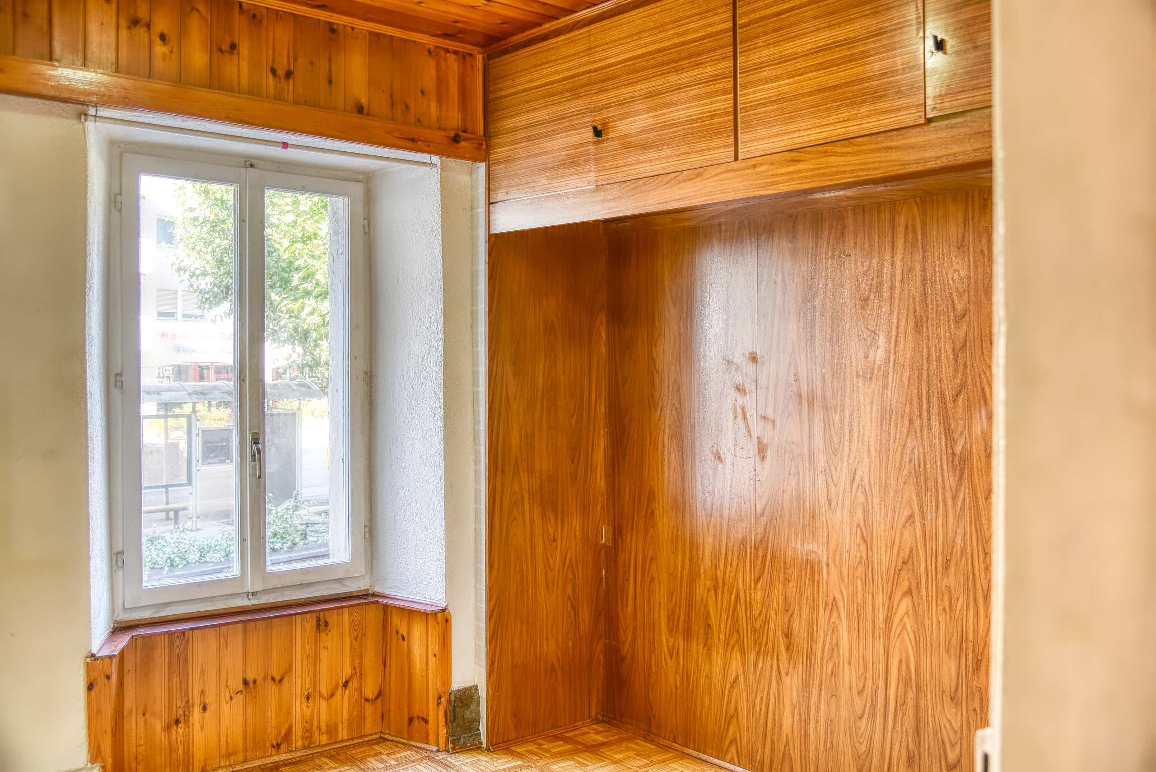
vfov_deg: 43.6
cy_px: 386
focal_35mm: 30
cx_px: 578
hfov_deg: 61.9
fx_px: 964
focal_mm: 30
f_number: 6.3
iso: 250
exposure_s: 1/160
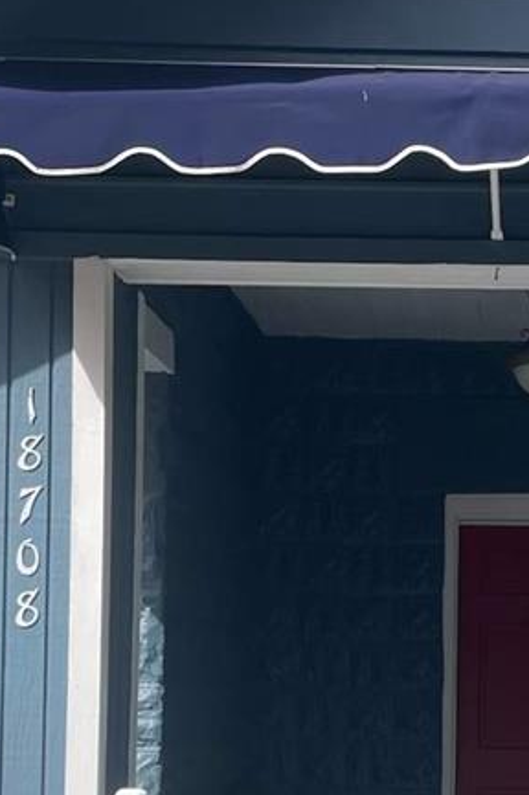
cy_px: 637
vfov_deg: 26.5
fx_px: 1656
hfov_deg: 17.8
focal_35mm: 75
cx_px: 509
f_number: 1.6
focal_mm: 4.2
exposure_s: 1/2451
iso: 32
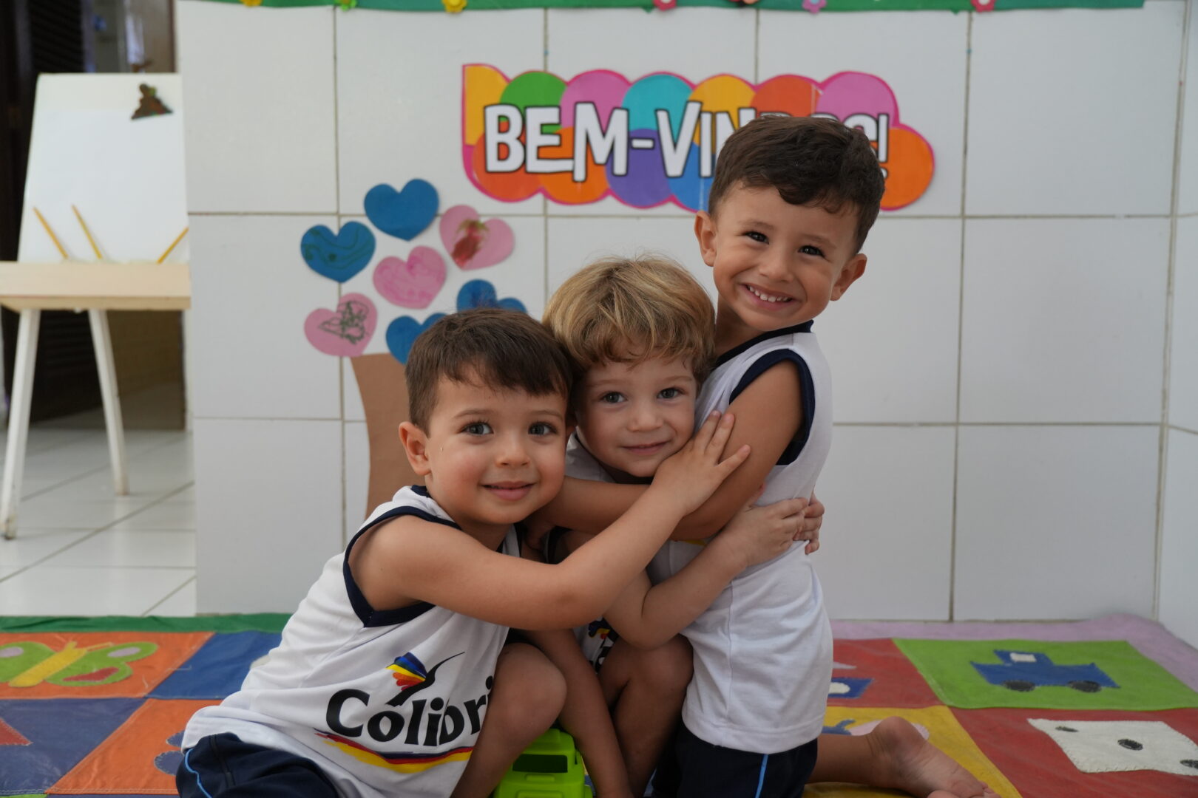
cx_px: 599
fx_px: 1248
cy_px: 399
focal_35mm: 38
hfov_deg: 51.3
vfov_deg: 35.5
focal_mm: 25
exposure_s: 1/125
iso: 640
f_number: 2.8
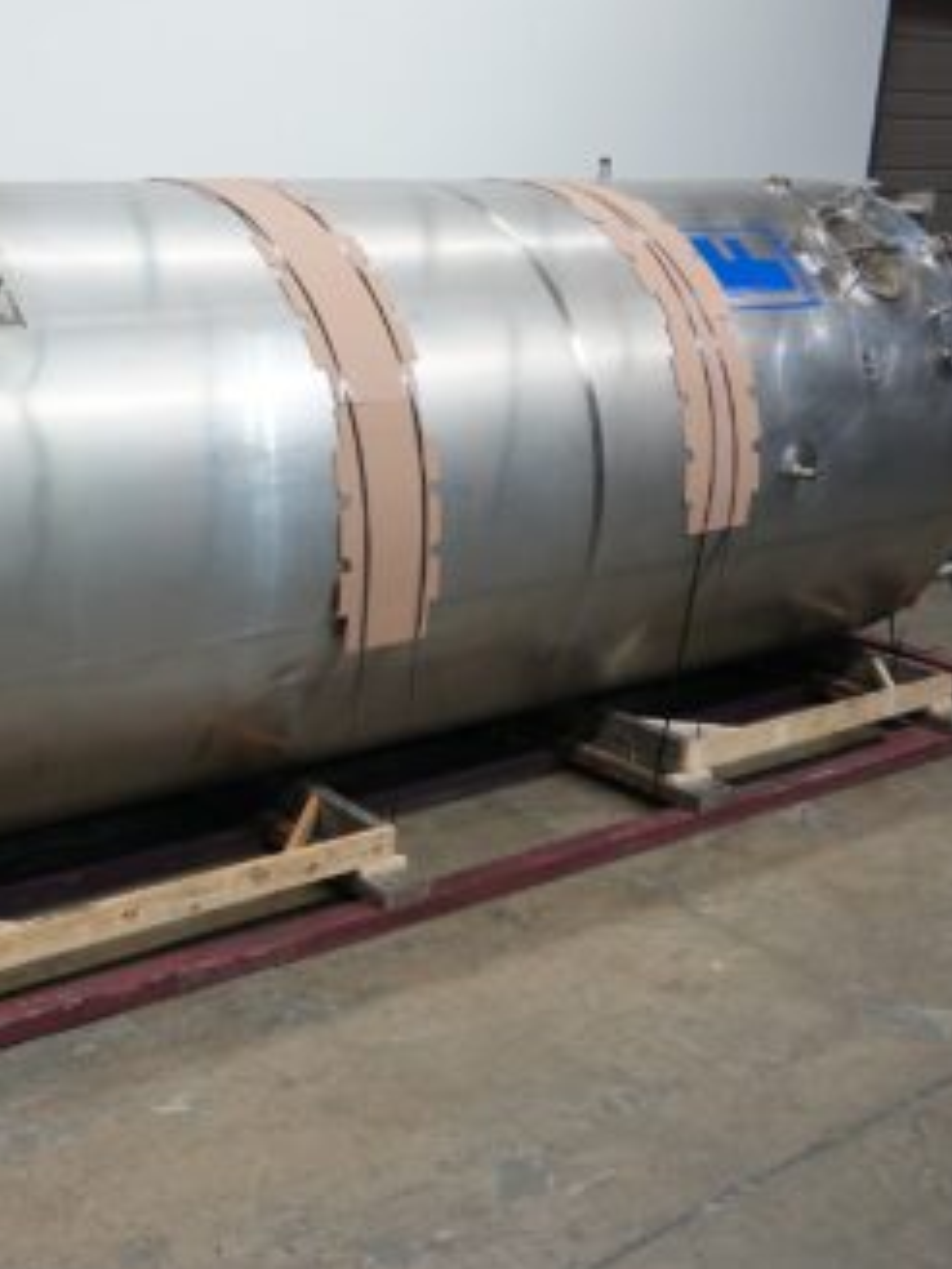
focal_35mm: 44
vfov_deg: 42.9
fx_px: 1613
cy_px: 633
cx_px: 221
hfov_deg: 32.2
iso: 160
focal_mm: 11.29
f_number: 3.2
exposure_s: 1/30
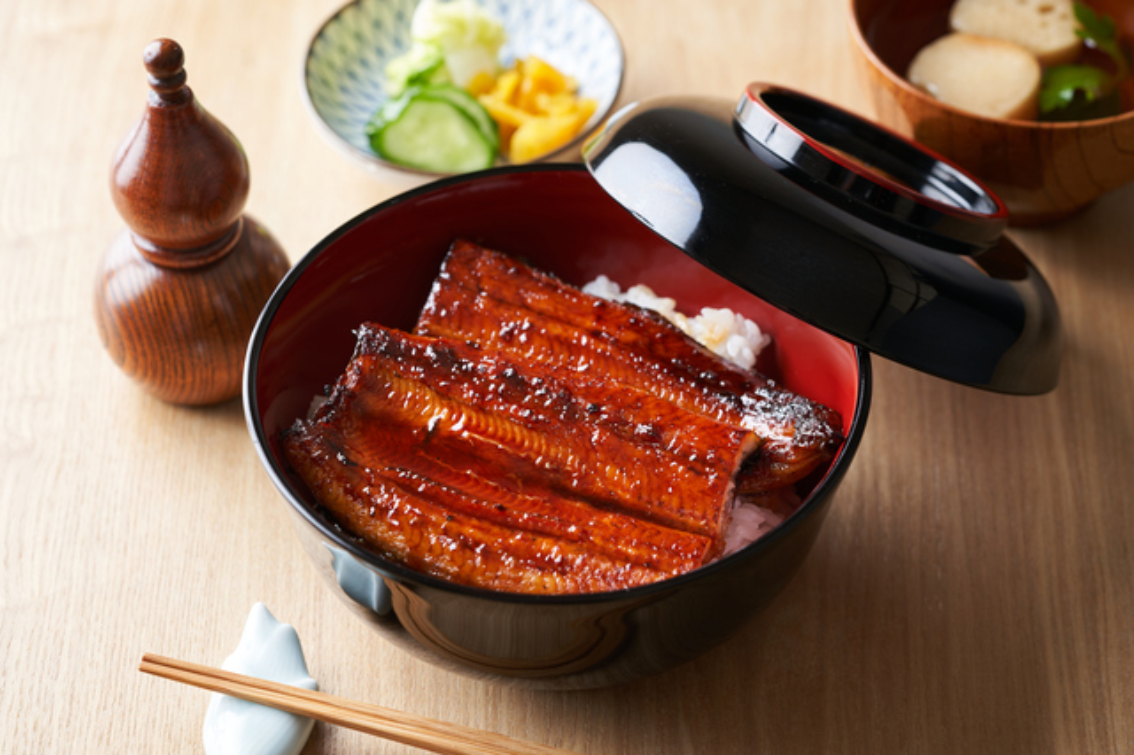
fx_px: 2833
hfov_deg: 22.6
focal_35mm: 90
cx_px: 567
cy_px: 378
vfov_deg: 15.2
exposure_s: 1/125
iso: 100
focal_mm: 90
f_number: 5.6
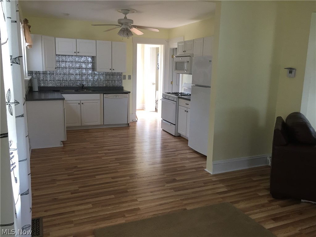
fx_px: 265
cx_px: 158
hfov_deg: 61.7
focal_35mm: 29
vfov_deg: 48.2
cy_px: 118
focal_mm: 4.15
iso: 32
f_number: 2.2
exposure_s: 1/30
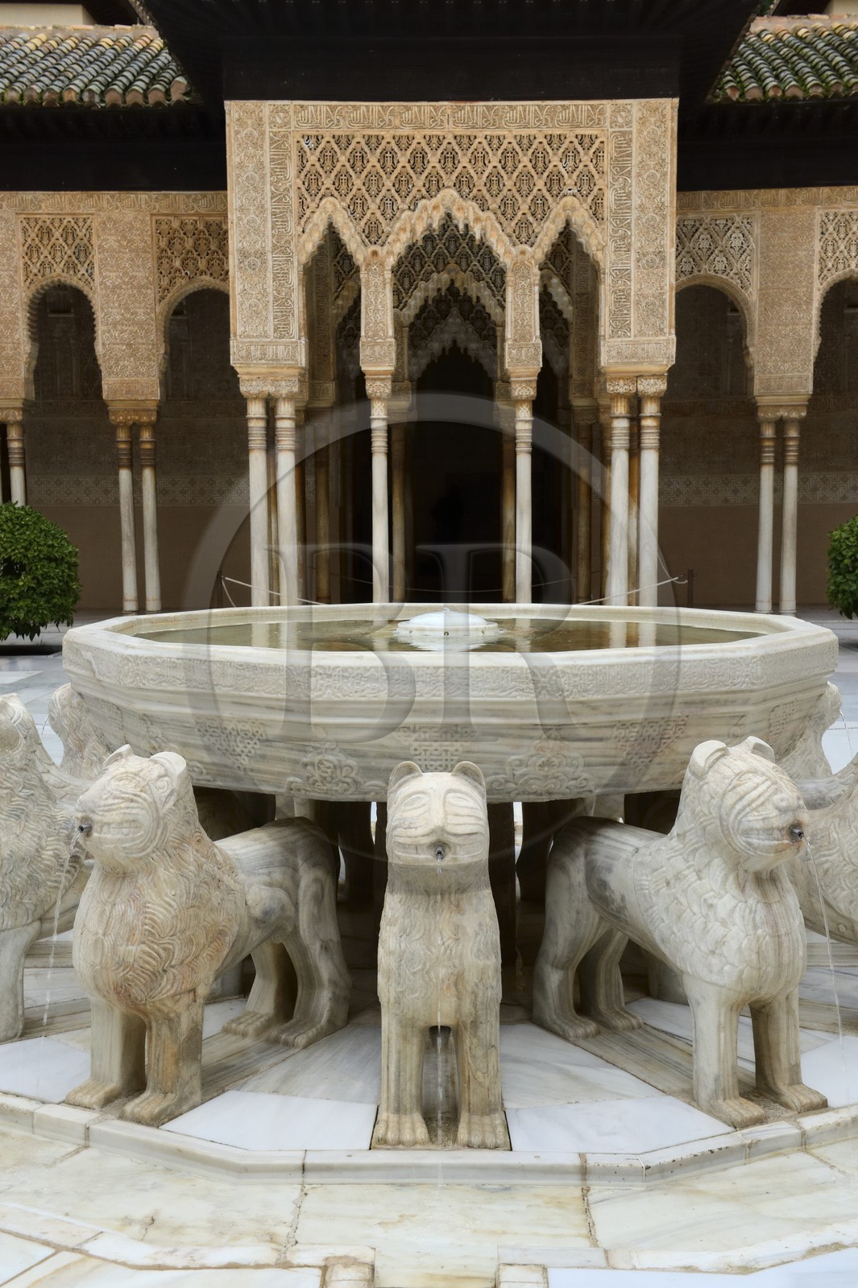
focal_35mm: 45
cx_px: 429
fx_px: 1610
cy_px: 644
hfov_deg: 29.8
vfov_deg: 43.6
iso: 1600
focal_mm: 45
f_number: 9
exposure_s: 1/125
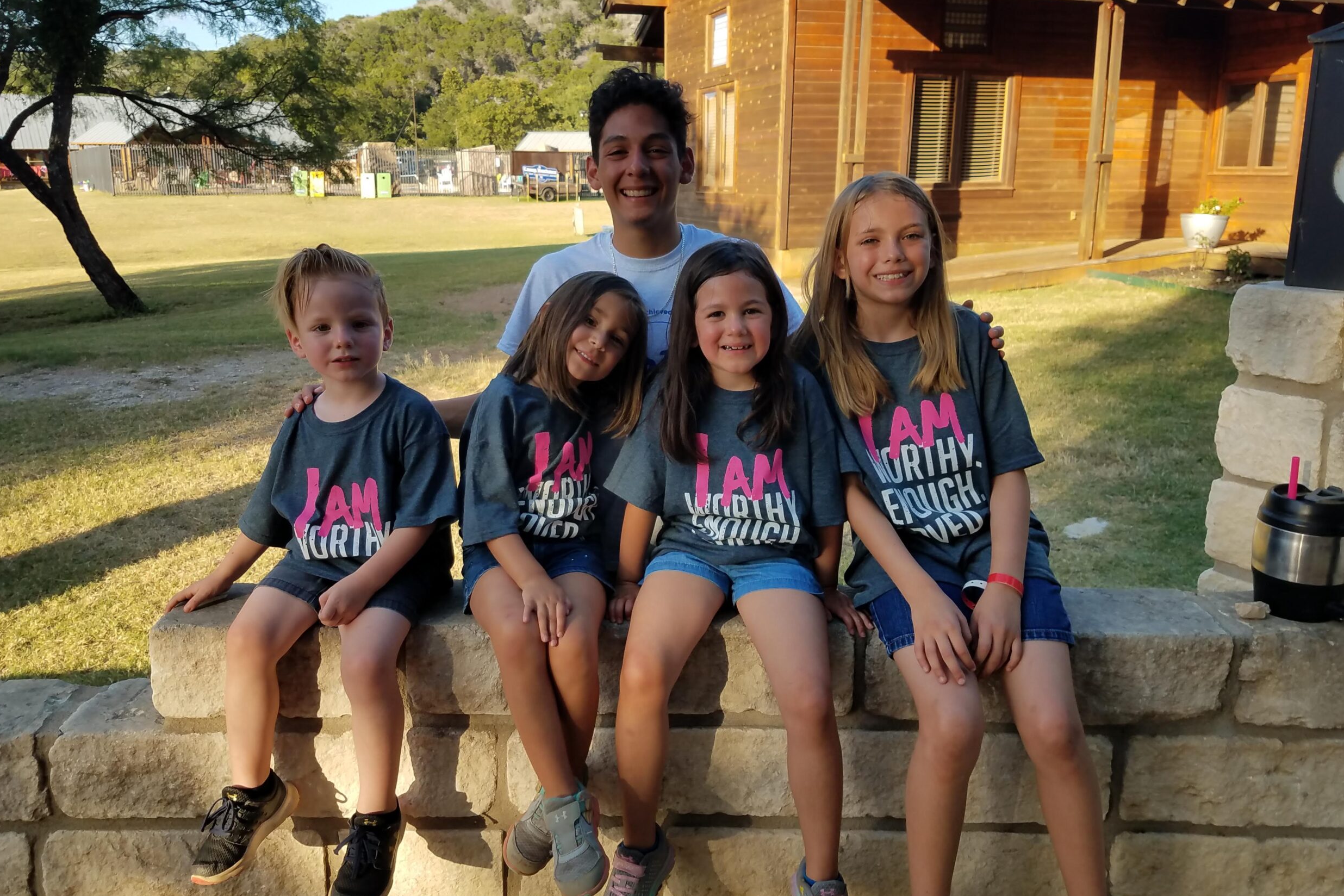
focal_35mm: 28
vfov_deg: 46.3
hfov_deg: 65.5
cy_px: 389
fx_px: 1045
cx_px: 674
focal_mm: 4.2
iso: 40
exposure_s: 1/608
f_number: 1.7
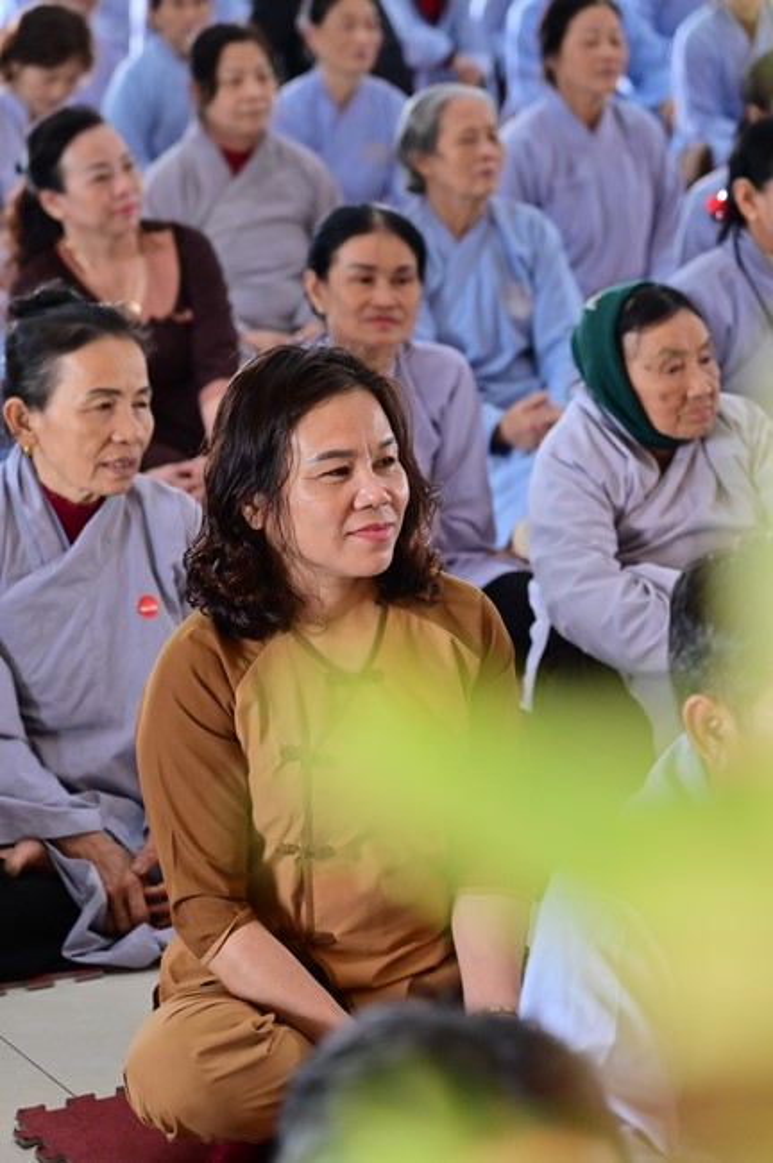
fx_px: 3873
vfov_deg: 17.1
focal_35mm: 120
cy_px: 582
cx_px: 386
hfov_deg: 11.4
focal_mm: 120
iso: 2500
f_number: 5.6
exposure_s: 1/125
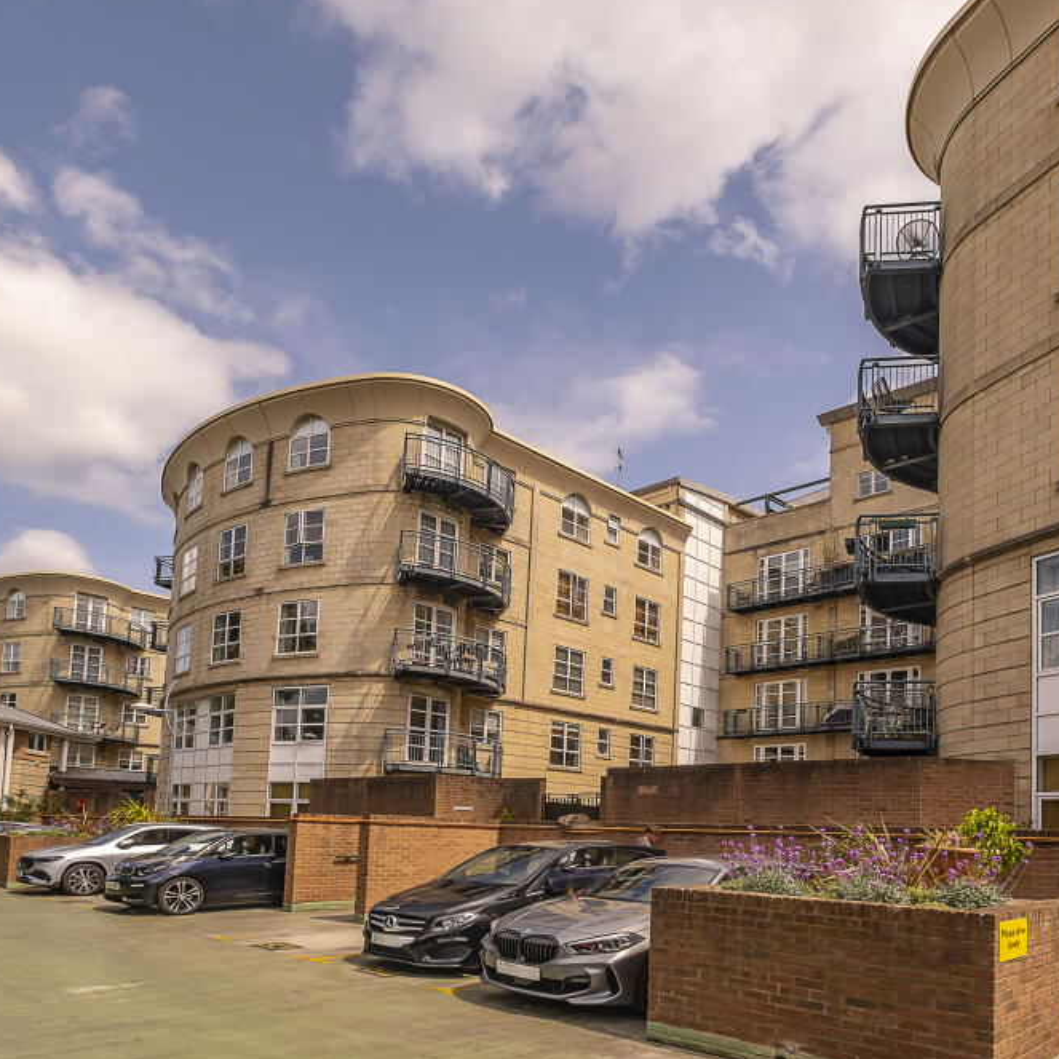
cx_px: 540
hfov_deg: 72.1
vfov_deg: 72.1
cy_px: 539
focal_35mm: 21
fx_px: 727
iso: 320
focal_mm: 10.5
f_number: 5
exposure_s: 1/1600
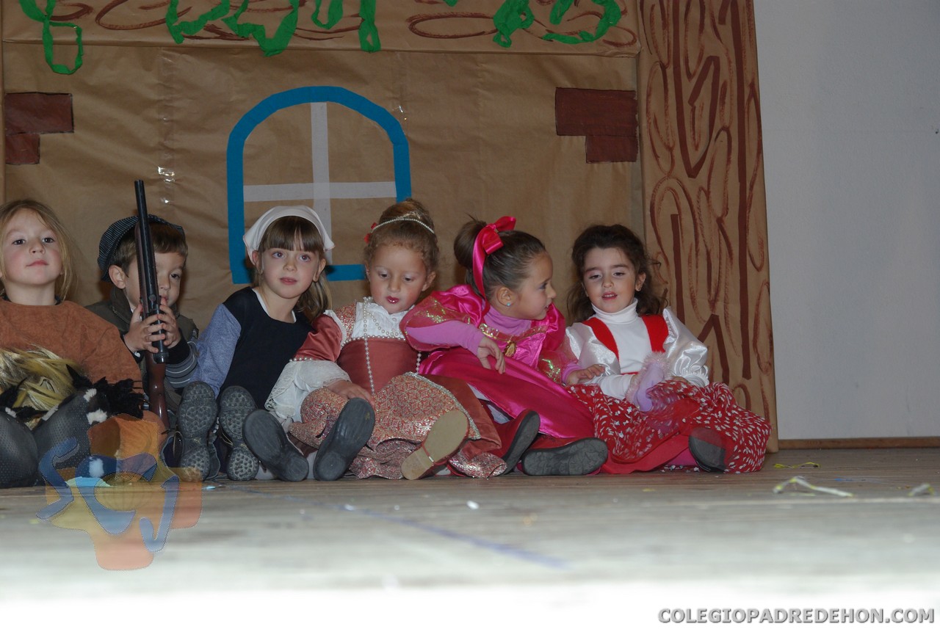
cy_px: 314
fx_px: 1961
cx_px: 470
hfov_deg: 27.0
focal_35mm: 75
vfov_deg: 18.2
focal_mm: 50
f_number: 5.6
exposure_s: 1/60
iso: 400
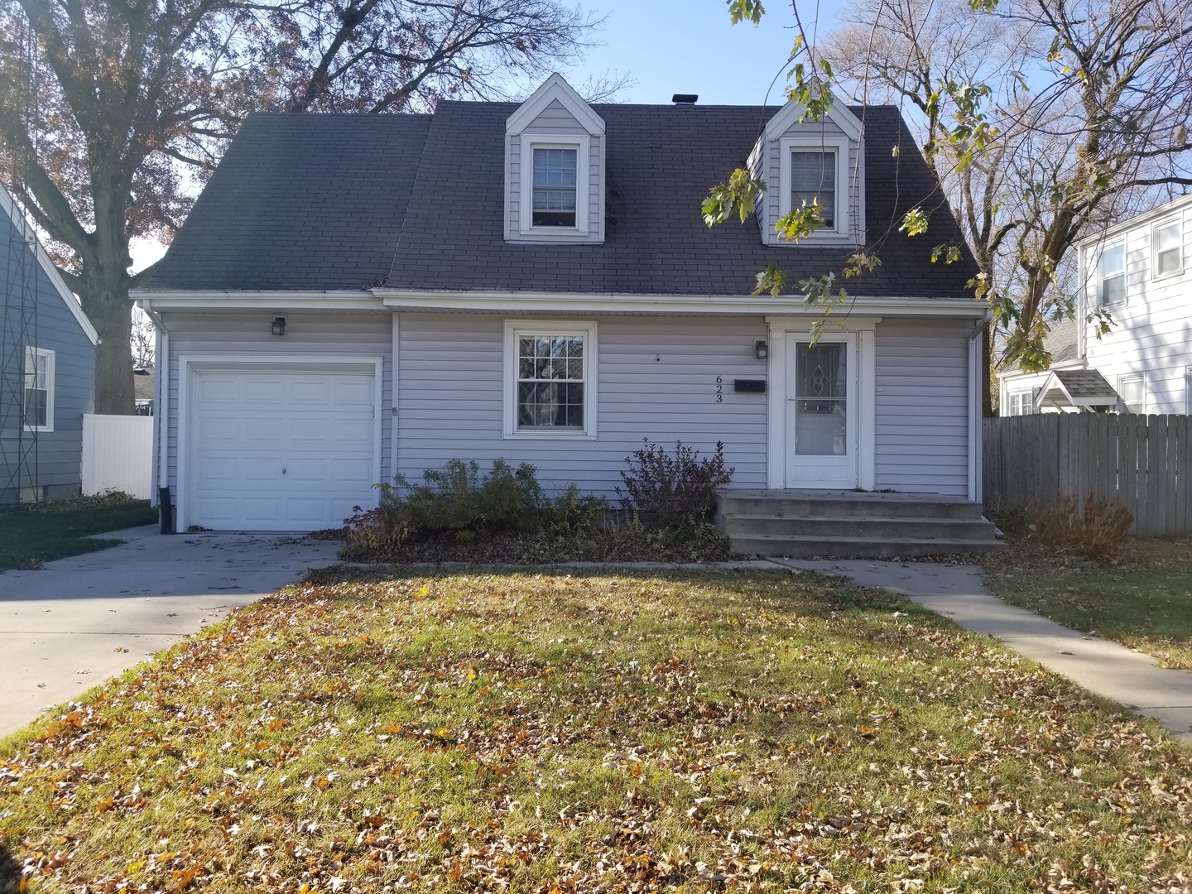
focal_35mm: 26
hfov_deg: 67.3
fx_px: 895
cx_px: 596
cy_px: 447
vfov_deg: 53.1
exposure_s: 1/926
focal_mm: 4.3
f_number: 1.7
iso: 50
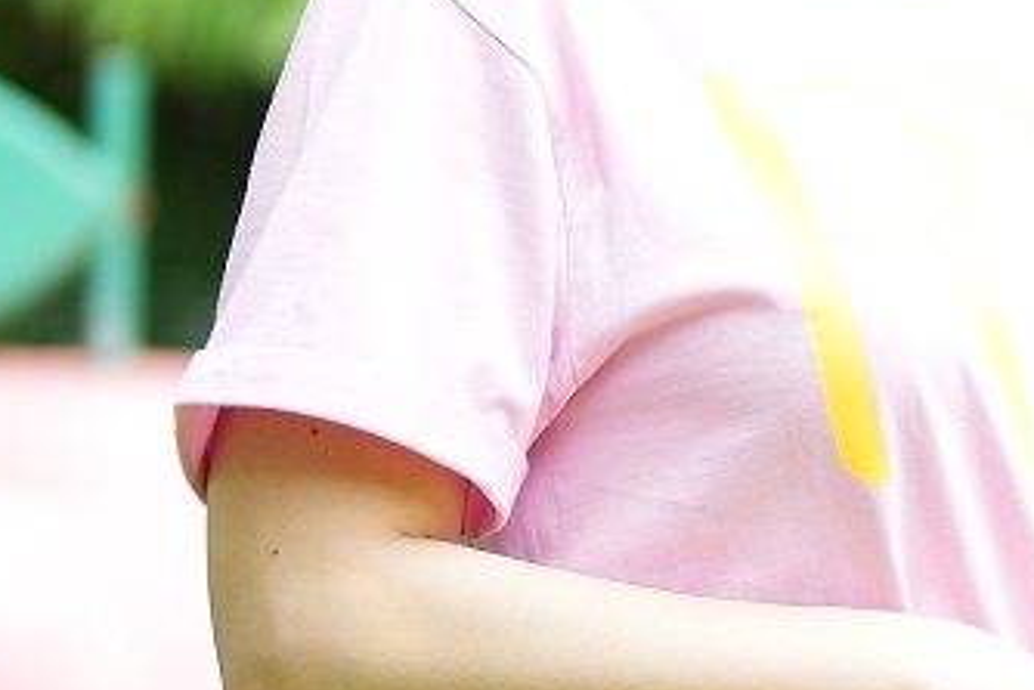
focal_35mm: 262
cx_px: 1681
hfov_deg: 7.7
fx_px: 7528
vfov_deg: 5.3
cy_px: 282
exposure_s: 1/640
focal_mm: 50
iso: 125
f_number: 1.6
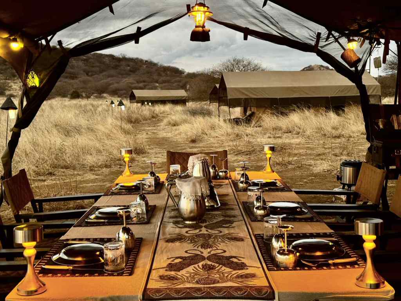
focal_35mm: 48
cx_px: 200
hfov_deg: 39.7
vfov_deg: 30.3
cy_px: 150
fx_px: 556
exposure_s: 1/25
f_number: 1.78
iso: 500
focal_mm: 6.76
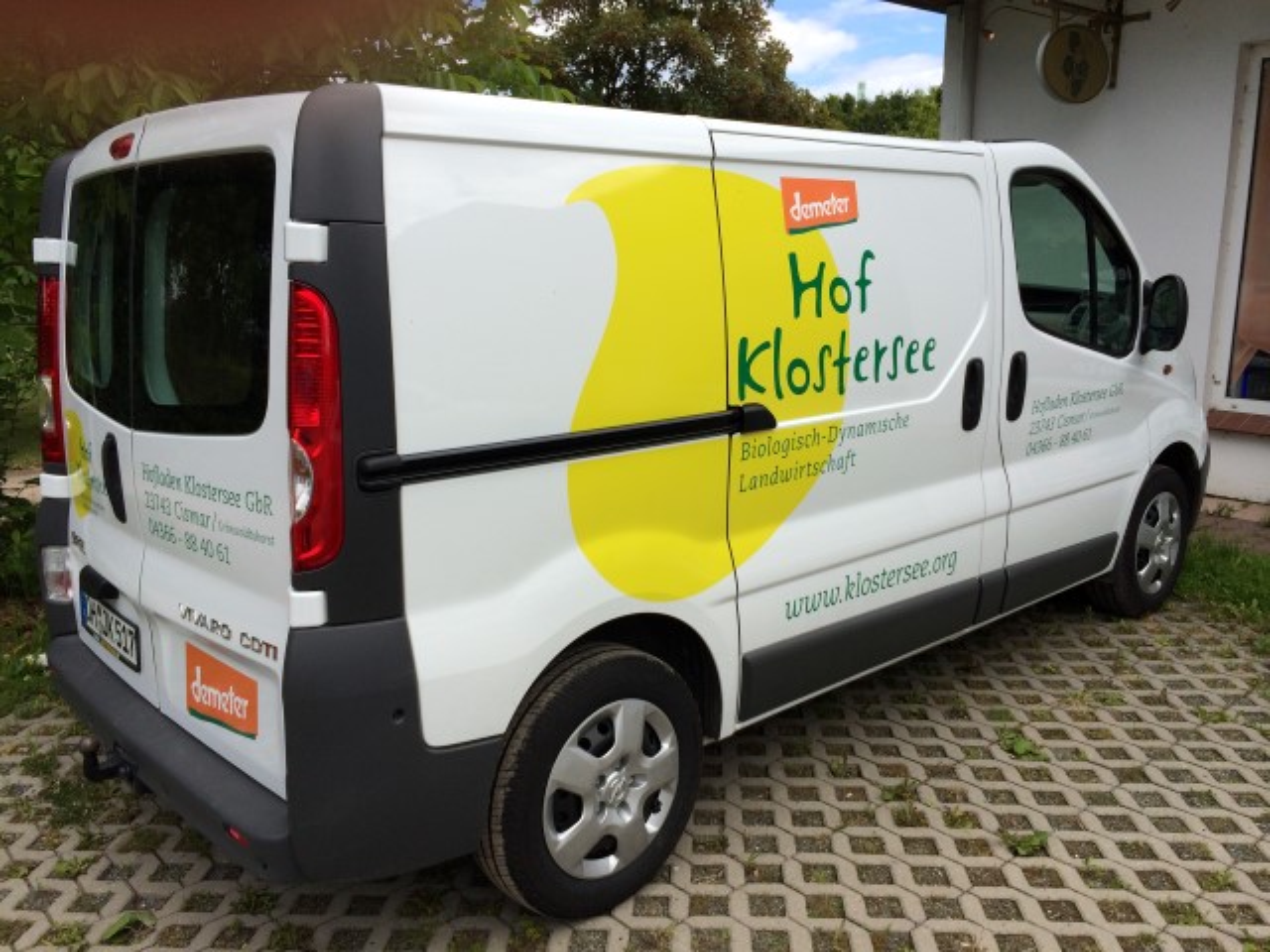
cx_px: 635
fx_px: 1101
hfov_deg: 60.0
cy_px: 476
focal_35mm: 30
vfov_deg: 46.8
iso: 40
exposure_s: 1/1786
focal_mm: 4.12
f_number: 2.2
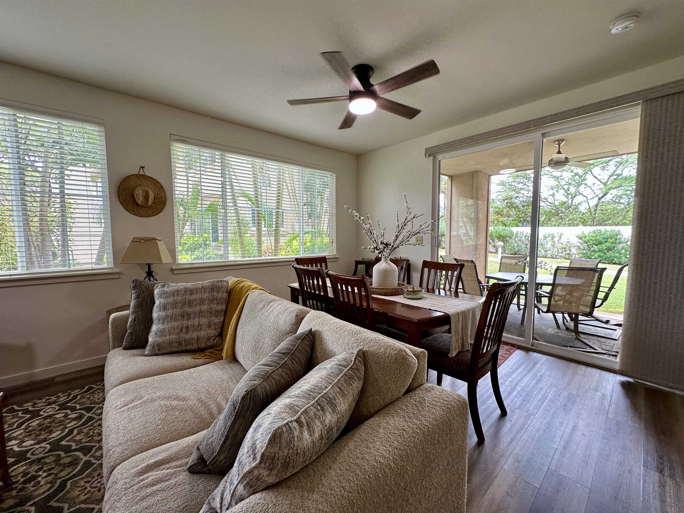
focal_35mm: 14
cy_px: 256
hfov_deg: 102.1
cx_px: 342
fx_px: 277
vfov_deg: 85.7
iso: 160
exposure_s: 1/120
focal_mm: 2.22
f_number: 2.2
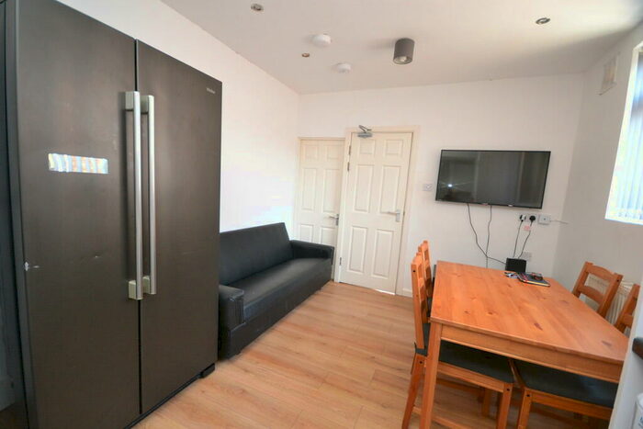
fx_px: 268
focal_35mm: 15
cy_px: 214
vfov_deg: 77.4
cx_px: 322
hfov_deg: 100.4
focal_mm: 10
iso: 1250
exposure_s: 1/60
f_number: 4
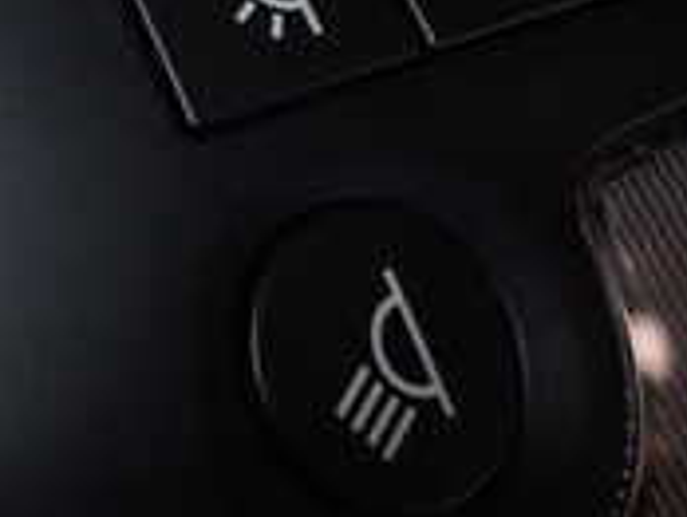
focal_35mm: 86
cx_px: -87
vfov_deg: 16.0
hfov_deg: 21.5
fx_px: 1709
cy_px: -225
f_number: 5.6
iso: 400
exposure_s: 1/100
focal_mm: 4.5
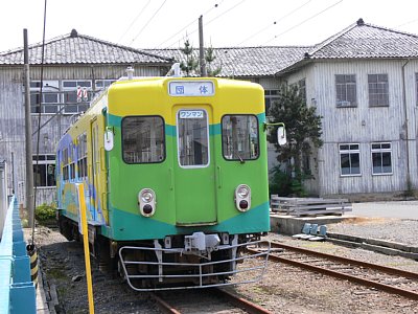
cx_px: 209
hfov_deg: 32.7
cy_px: 157
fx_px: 712
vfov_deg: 24.8
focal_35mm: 59
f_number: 5.6
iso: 80
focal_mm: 12.5
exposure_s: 1/160
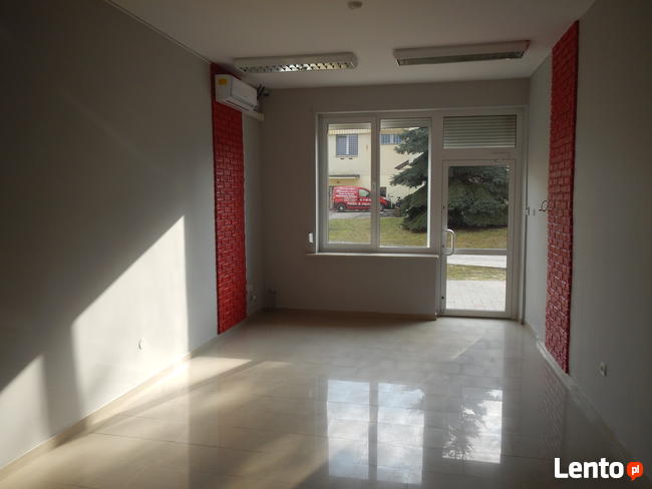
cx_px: 326
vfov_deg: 49.8
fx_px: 528
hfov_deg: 63.4
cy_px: 244
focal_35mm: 28
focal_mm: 5
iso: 125
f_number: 3.9
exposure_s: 1/200
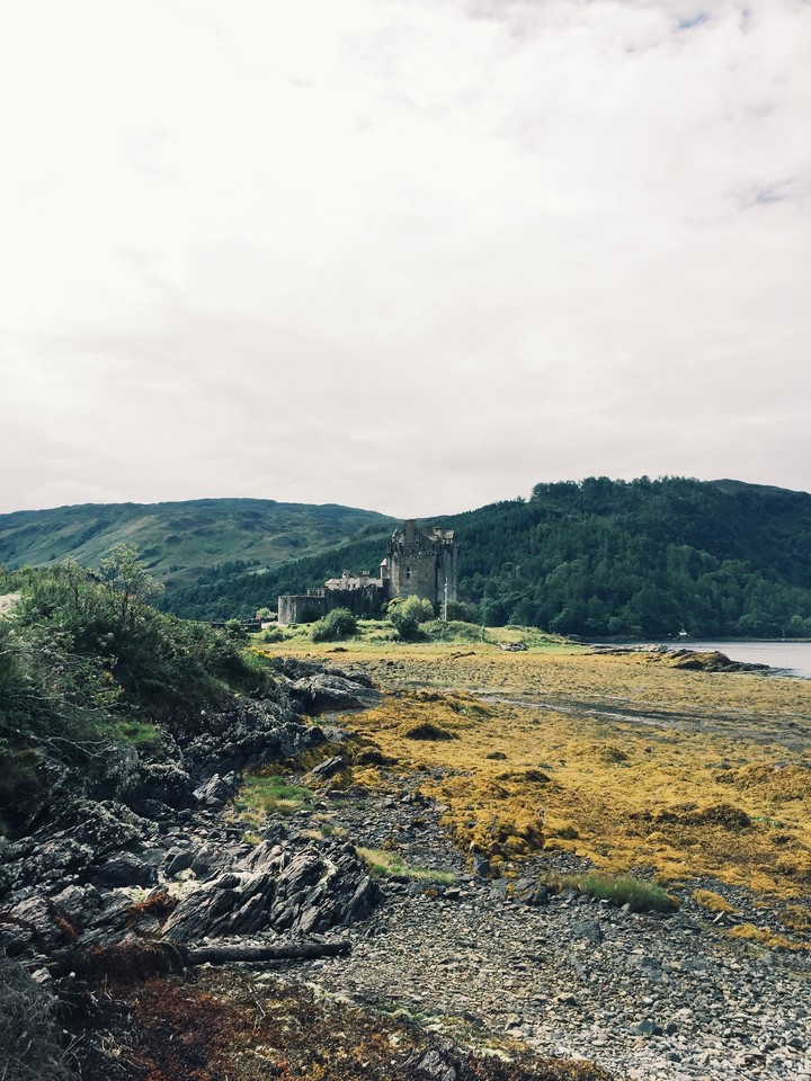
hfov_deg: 48.2
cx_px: 406
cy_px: 540
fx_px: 906
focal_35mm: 29
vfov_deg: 61.7
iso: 32
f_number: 2.2
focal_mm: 4.15
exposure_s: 1/2326
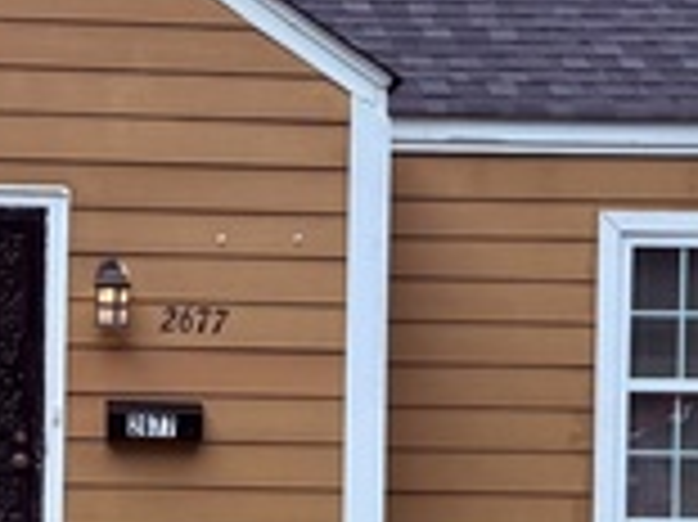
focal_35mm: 124
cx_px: 77
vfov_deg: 11.8
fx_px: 2498
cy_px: 482
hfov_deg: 15.7
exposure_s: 1/2053
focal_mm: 6.76
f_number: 1.78
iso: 100
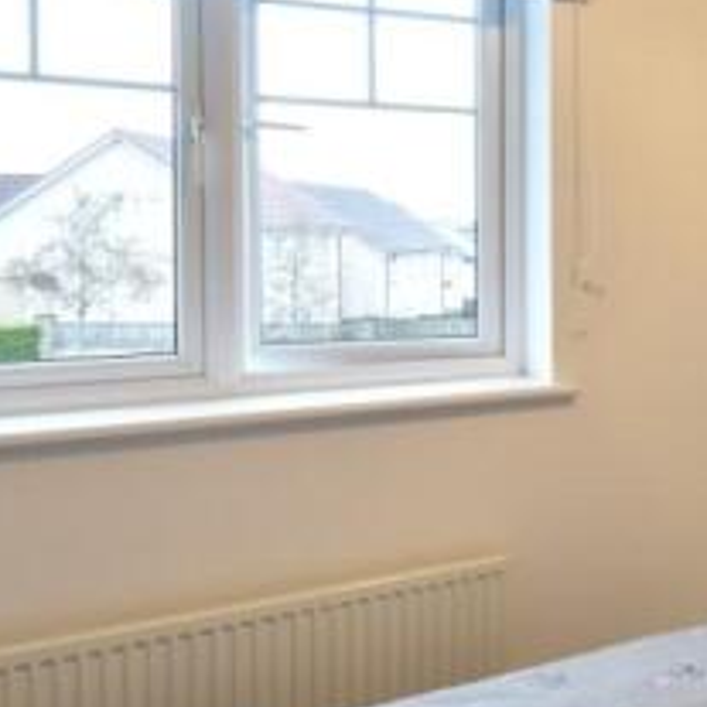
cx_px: 804
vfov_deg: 37.6
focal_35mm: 44
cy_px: 234
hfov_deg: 32.7
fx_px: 1025
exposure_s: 1/15
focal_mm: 11
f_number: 5
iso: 400
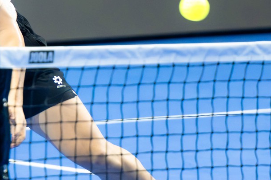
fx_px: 4807
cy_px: -55
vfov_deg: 2.1
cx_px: -7
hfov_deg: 3.2
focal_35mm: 639
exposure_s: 1/640
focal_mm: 130
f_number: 2.8
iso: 6400
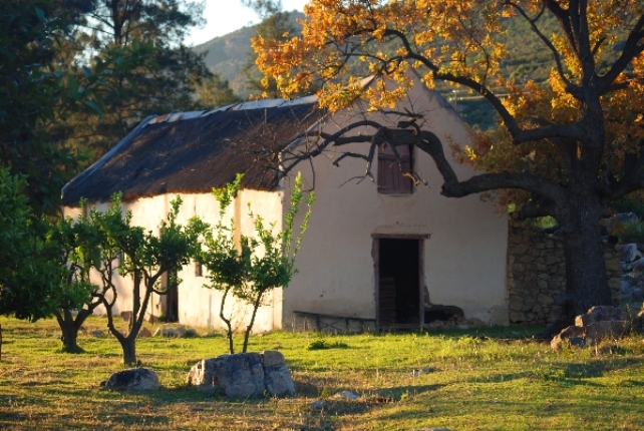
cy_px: 216
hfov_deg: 19.4
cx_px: 322
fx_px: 1881
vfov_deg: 13.1
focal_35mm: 105
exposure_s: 1/250
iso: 200
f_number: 4
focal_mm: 70
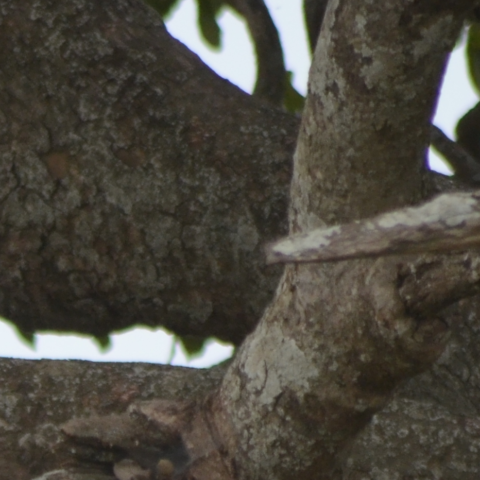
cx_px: -303
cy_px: 834
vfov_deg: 0.9
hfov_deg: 0.9
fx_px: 31659
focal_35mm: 2018
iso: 800
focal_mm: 300
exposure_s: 1/1250
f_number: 6.3
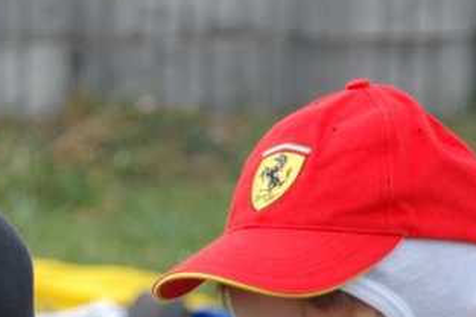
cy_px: 395
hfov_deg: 3.6
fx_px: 7615
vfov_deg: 2.4
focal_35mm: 577
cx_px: -43
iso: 400
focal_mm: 125
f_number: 6
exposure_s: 1/200
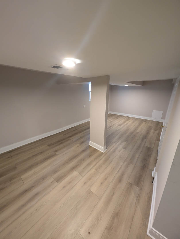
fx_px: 83
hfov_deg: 94.6
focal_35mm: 12
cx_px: 90
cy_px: 120
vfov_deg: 110.5
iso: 161
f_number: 1.7
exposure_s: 1/17.3
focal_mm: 2.02
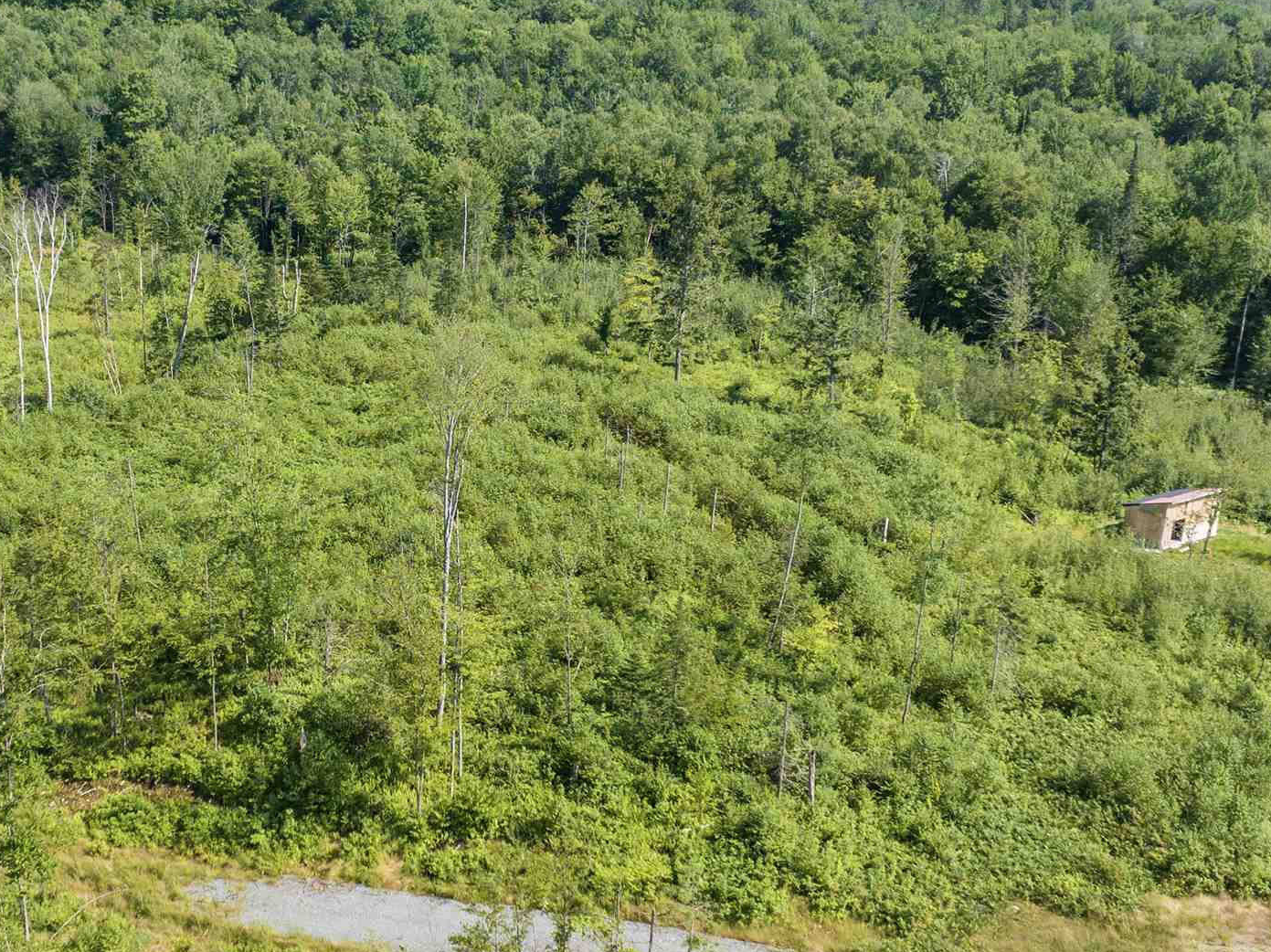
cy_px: 574
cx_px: 341
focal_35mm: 53
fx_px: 1945
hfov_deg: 35.5
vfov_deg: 27.4
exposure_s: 1/2500
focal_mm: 12.29
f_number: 2.8
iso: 110
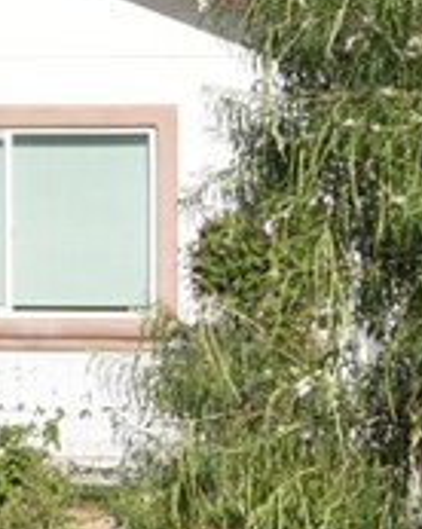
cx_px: -771
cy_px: 139
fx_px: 3128
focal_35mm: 200
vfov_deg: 9.7
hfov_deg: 7.0
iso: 200
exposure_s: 1/400
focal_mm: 24
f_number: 10
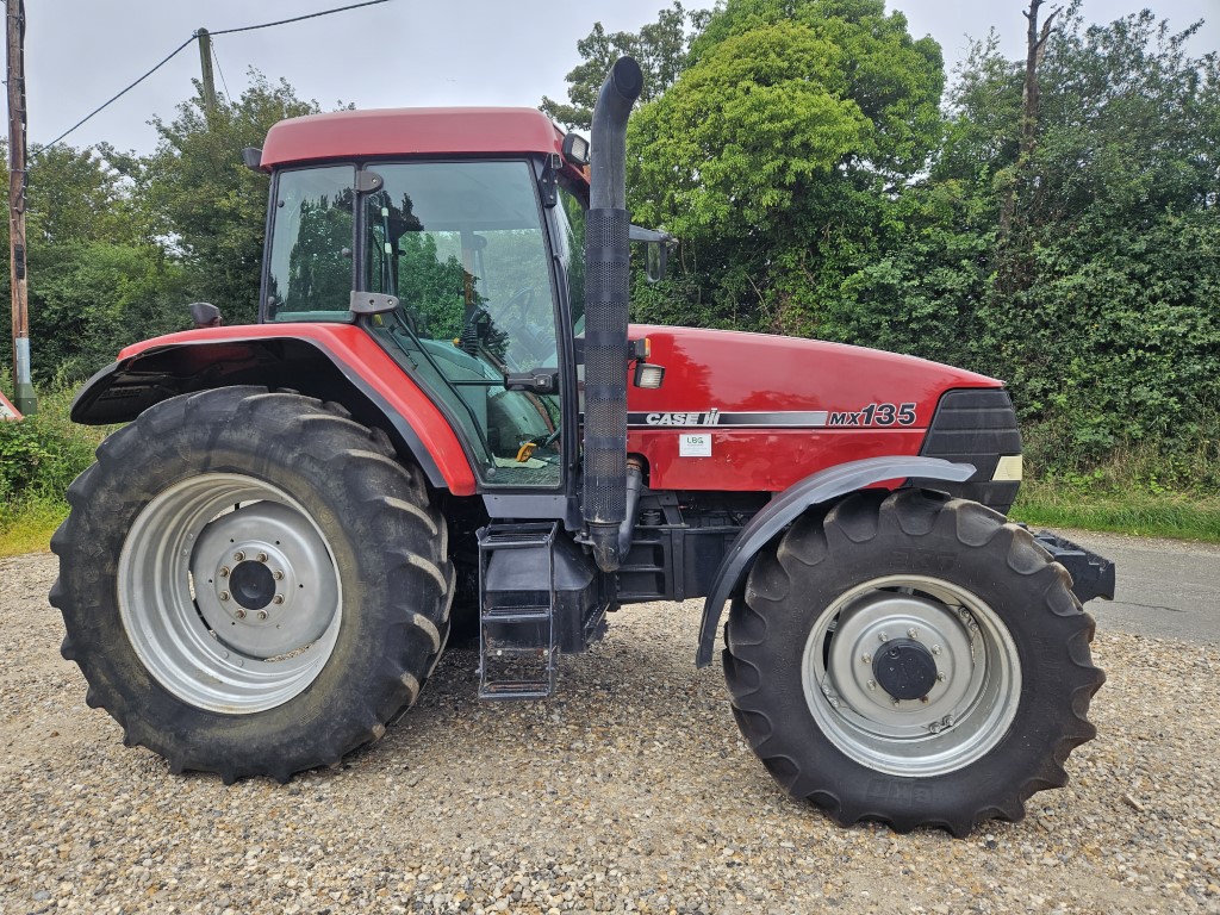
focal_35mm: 23
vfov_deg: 58.9
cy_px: 458
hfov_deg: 73.9
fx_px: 811
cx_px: 610
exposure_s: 1/180
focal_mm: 5.4
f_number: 1.8
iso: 40
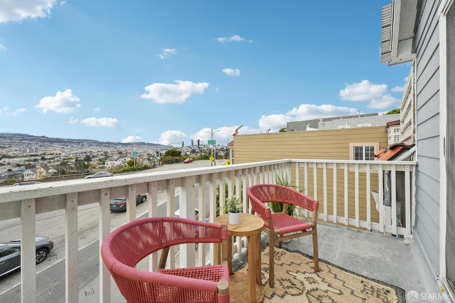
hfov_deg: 104.3
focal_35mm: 14
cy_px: 152
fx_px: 177
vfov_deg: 81.2
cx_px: 228
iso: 640
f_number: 8
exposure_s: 1/640
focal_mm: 14
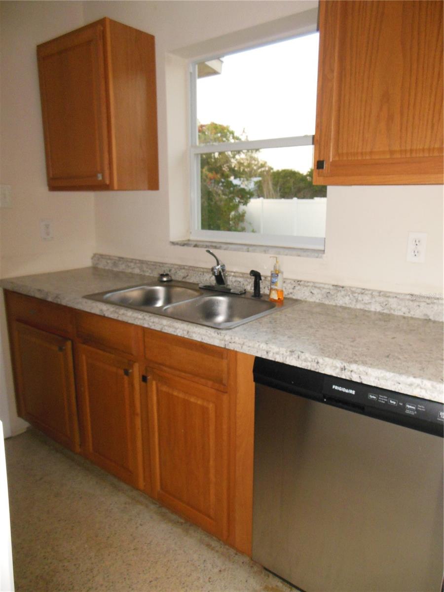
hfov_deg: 54.9
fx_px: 428
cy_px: 296
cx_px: 222
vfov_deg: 69.4
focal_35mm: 25
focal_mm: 4.5
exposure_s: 1/25
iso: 500
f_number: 6.4
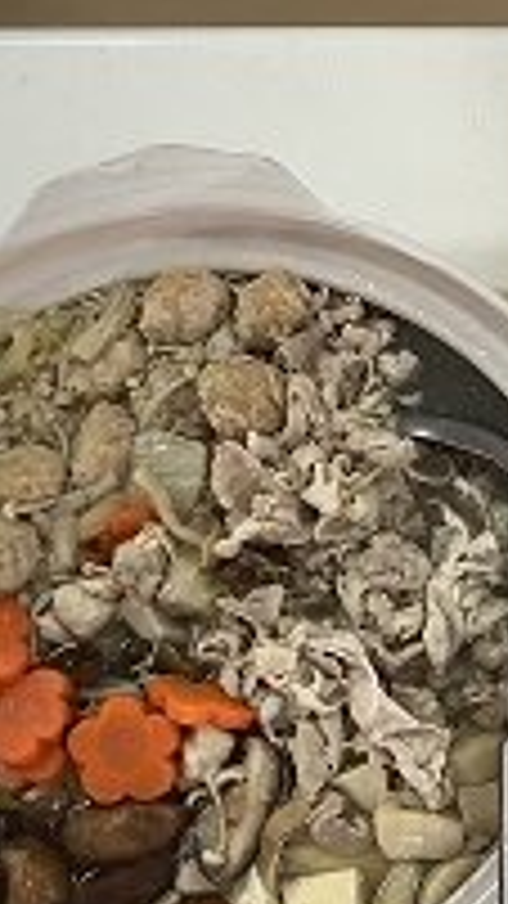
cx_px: 827
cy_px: 573
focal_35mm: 84
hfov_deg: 13.3
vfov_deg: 25.2
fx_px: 2012
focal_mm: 3.3
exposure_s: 1/60
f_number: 2.4
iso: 80
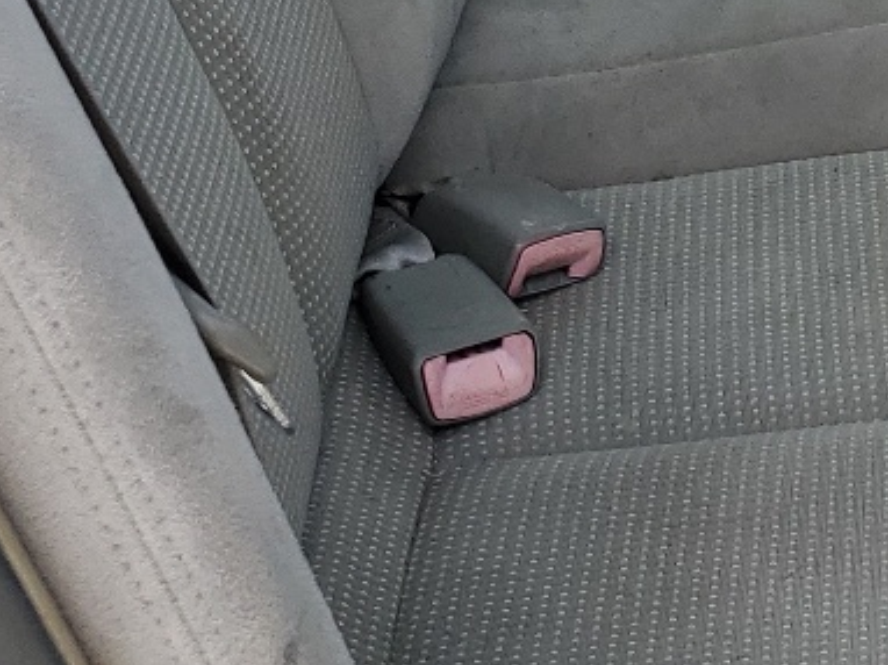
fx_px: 2794
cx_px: 1107
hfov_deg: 17.1
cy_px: -346
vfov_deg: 12.8
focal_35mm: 109
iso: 50
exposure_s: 1/435
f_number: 1.5
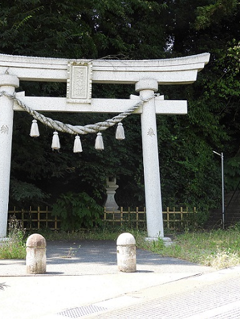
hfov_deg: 21.9
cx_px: 76
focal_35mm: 67
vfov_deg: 28.9
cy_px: 160
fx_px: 619
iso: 100
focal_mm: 9
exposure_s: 1/160
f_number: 4
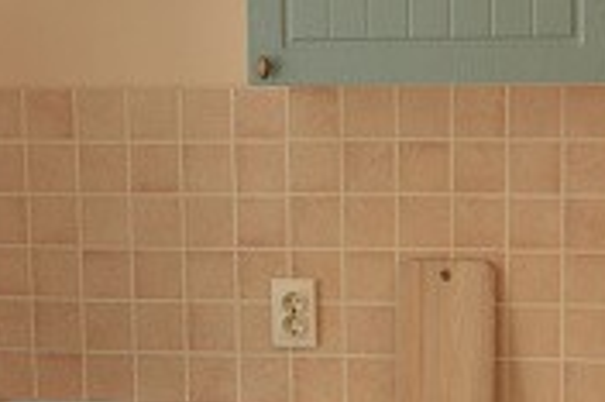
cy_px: 216
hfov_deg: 25.9
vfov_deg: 17.5
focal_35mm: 78
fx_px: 1310
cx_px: 390
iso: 400
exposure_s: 1/80
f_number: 4.5
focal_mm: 18
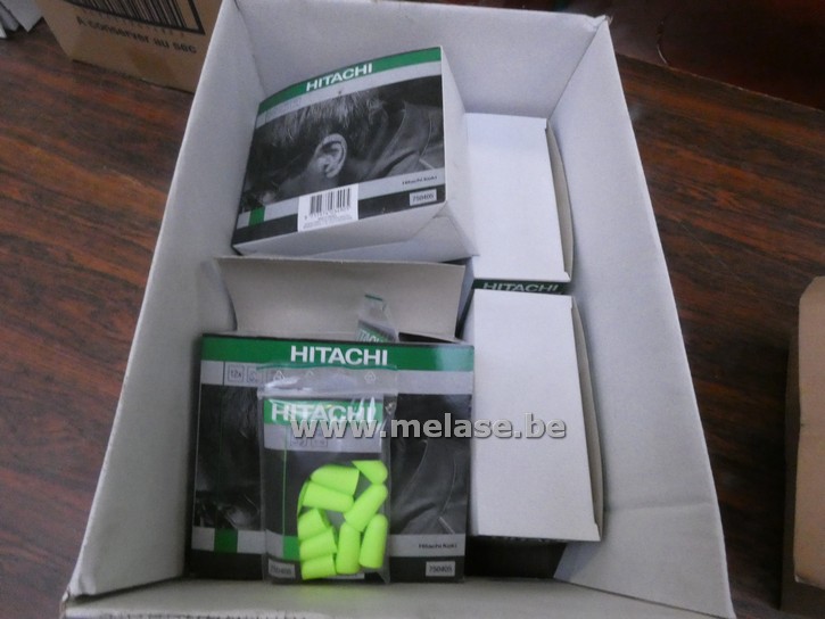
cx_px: 412
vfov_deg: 66.0
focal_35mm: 20
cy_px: 310
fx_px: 477
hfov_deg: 81.7
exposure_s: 1/60
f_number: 8
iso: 1250
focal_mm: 3.6
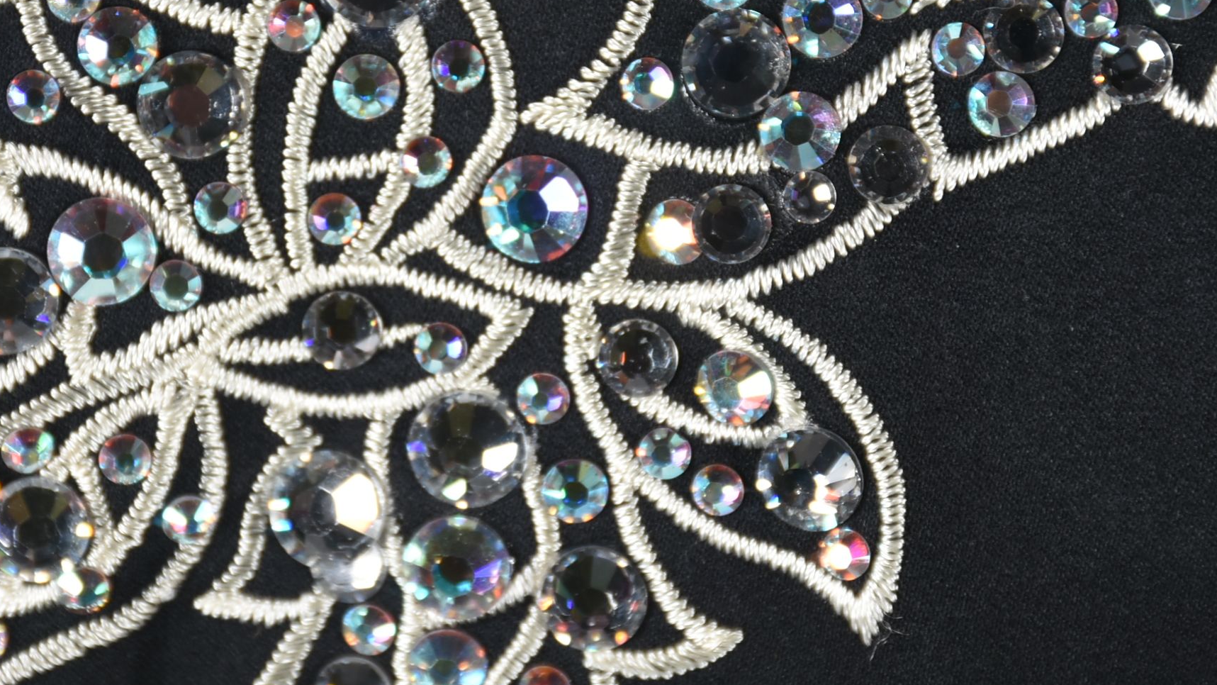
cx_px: 462
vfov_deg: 4.0
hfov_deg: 7.0
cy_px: 247
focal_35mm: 307
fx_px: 9907
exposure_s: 1/125
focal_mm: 112
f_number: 10
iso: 200
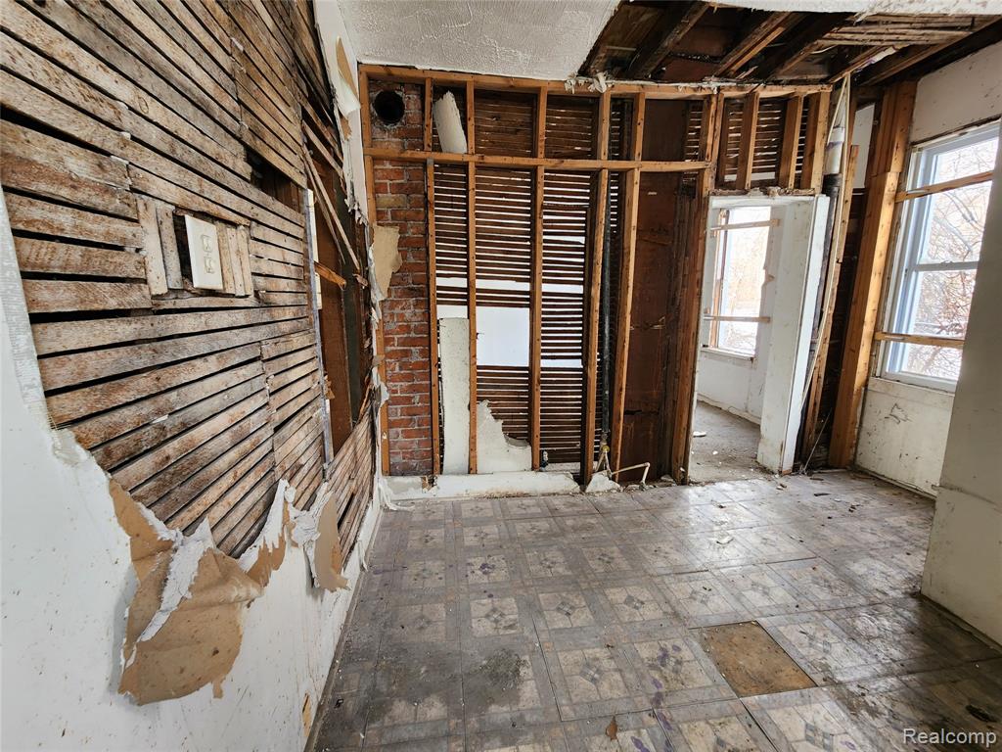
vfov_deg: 89.9
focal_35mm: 13
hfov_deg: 106.2
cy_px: 376
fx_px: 376
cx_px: 501
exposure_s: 1/60
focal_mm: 2.2
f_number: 2.2
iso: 200
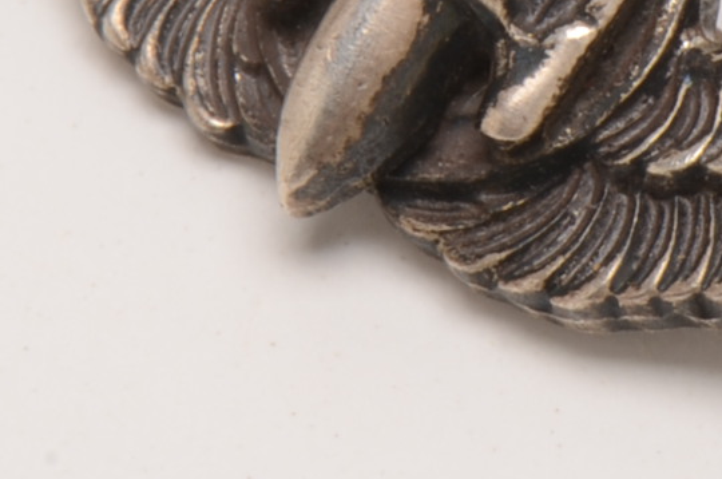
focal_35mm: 581
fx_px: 11637
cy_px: -140
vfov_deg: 2.4
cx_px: 546
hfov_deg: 3.6
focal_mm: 85
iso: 100
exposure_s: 1/125
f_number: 25
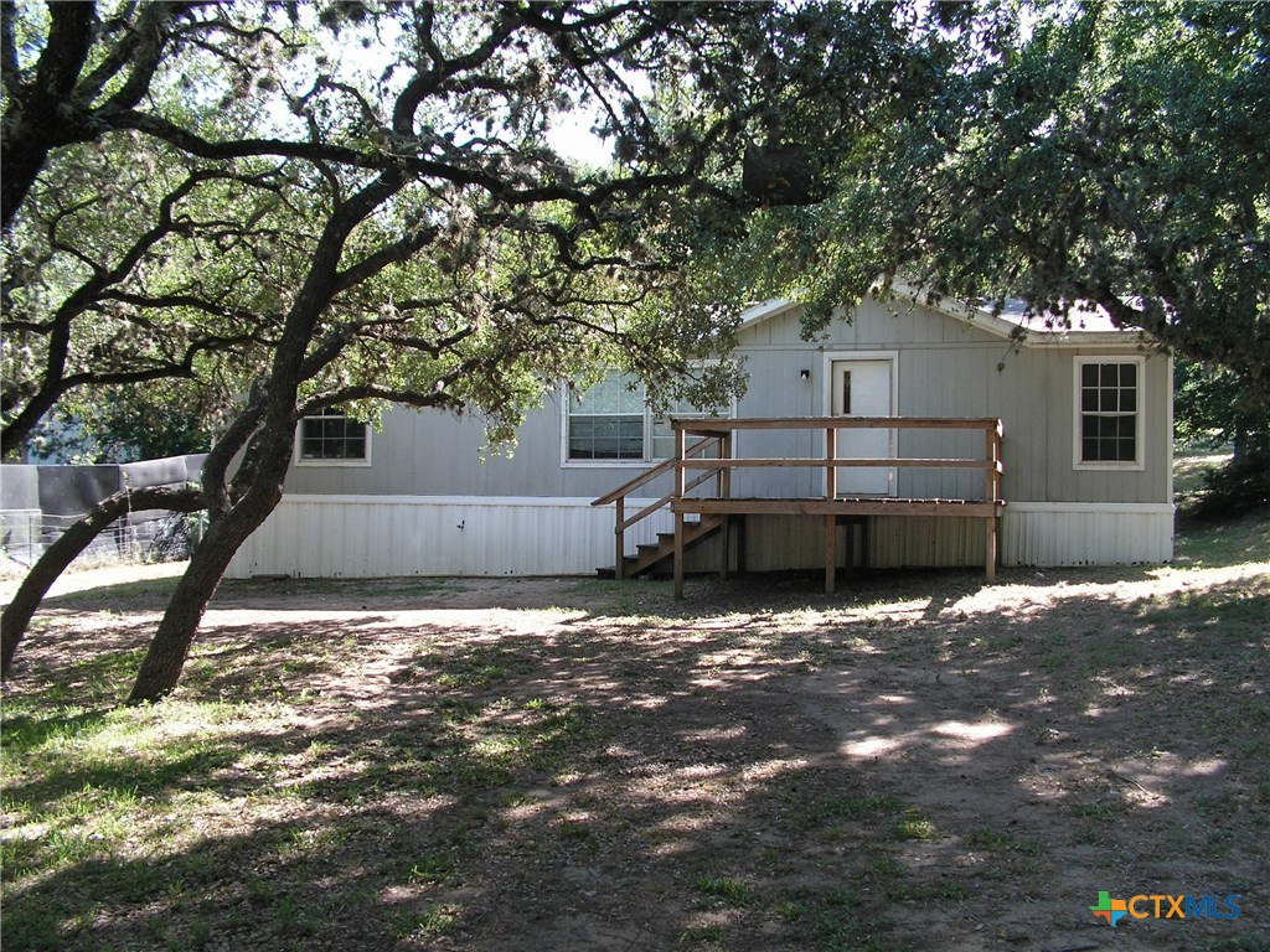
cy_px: 476
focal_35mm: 36
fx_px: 1321
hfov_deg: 51.4
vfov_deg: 39.7
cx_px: 635
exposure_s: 1/80
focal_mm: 6
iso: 50
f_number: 3.2
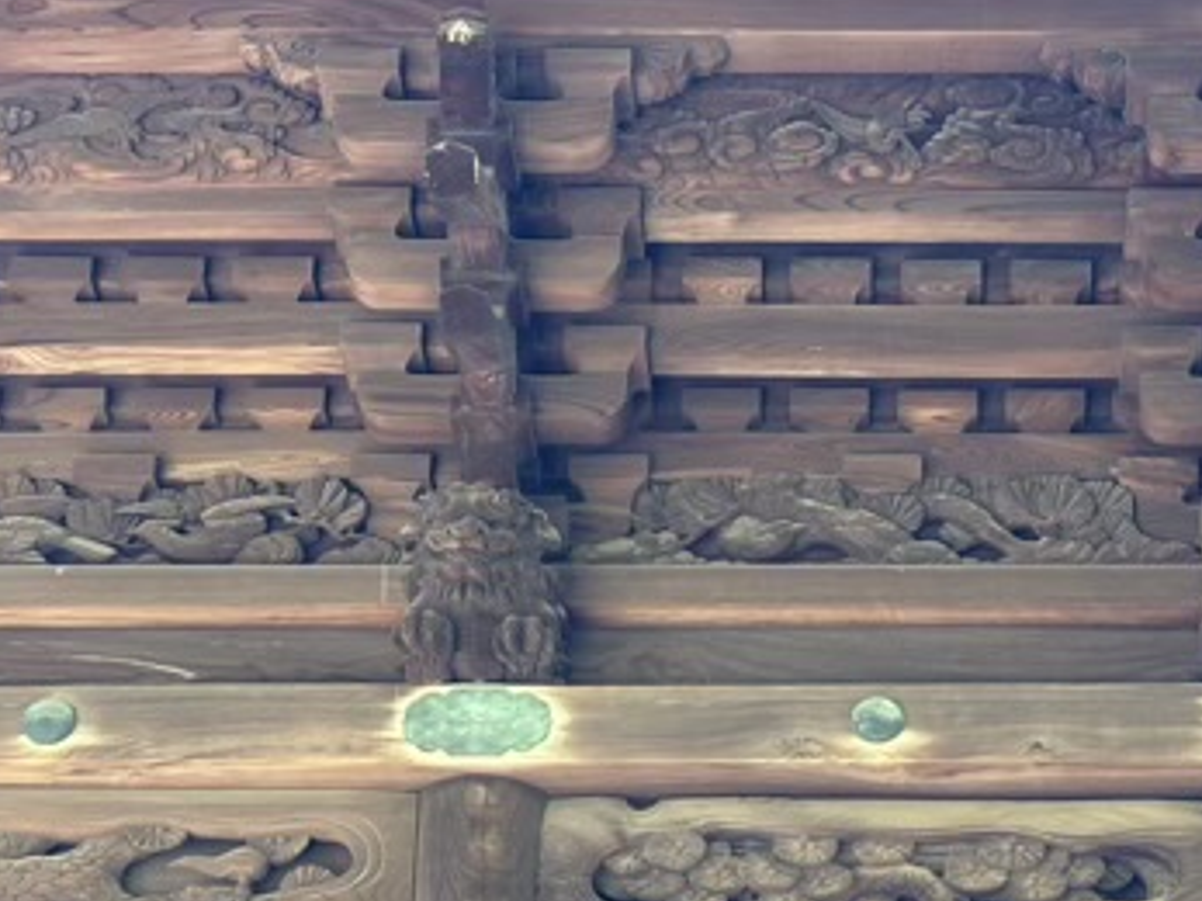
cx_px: 842
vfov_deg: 13.9
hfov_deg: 18.6
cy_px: 840
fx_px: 3645
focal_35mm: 105
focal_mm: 5.96
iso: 80
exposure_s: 1/60
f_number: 1.6
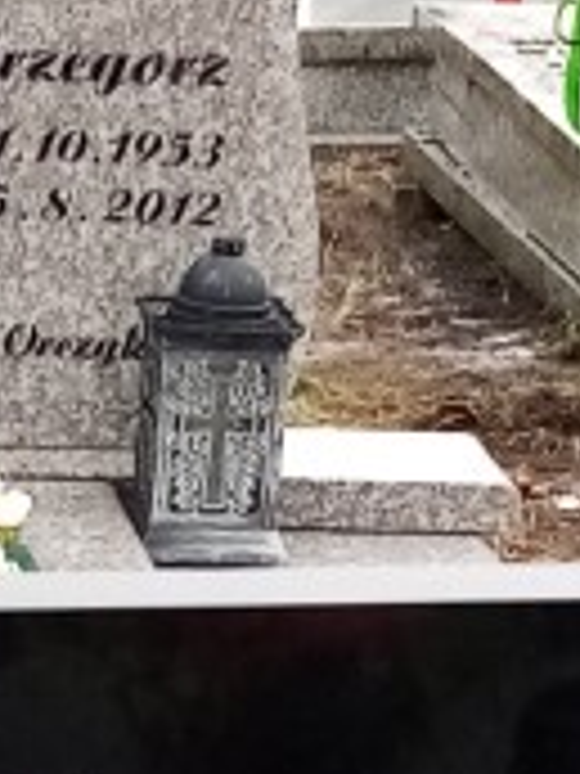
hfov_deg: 14.4
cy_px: 914
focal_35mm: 97
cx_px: -256
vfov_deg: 19.2
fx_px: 2167
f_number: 1.8
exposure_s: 1/222
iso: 105
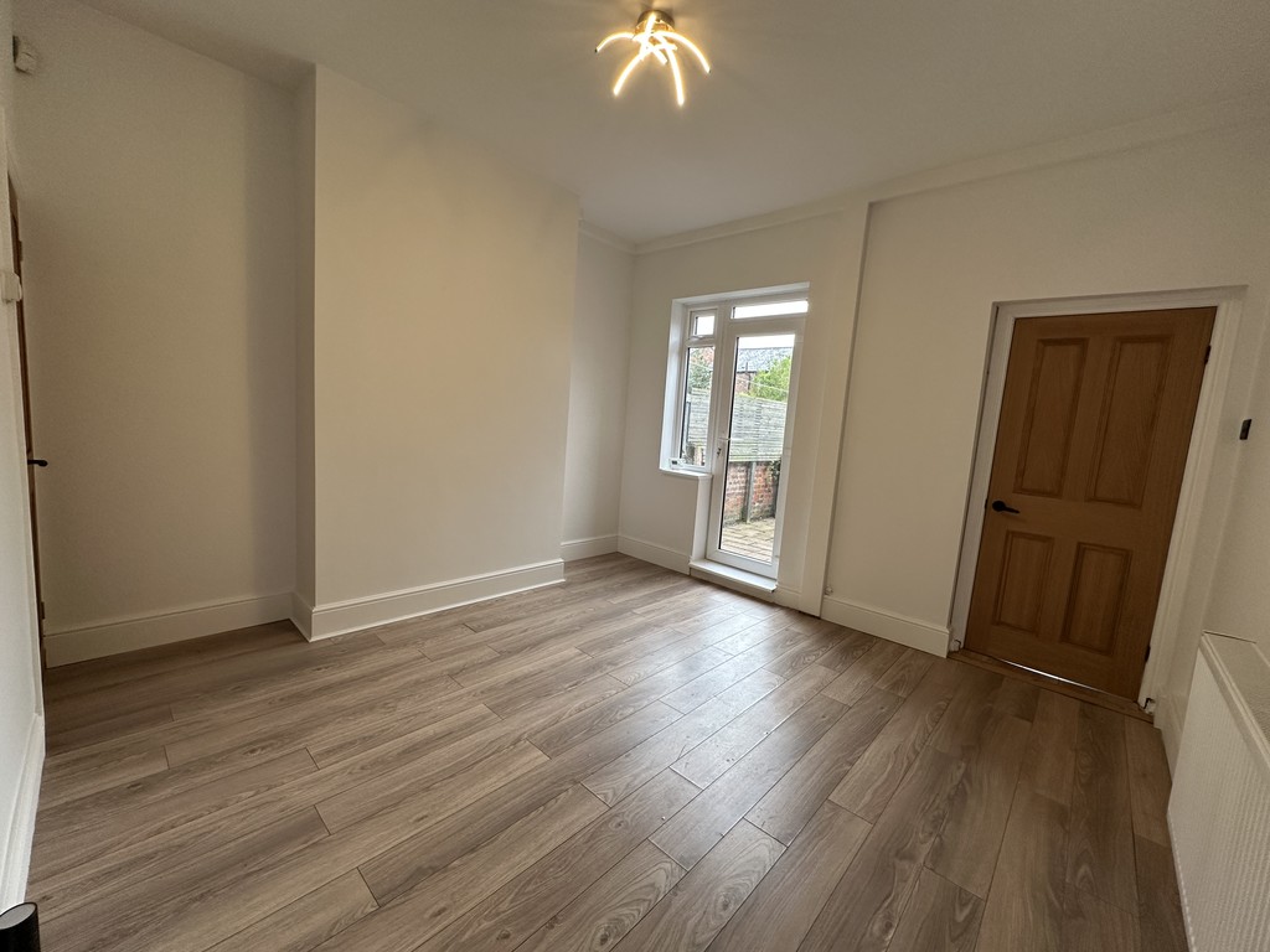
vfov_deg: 85.7
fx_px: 514
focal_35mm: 14
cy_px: 476
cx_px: 635
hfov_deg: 102.1
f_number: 2.2
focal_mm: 2.22
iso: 125
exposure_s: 1/99
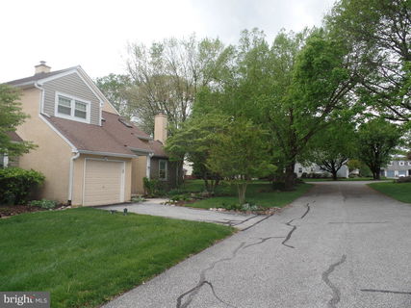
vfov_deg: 58.9
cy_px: 154
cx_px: 206
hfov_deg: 73.9
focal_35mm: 23
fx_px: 273
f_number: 3.5
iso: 80
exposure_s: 1/250
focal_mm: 4.1
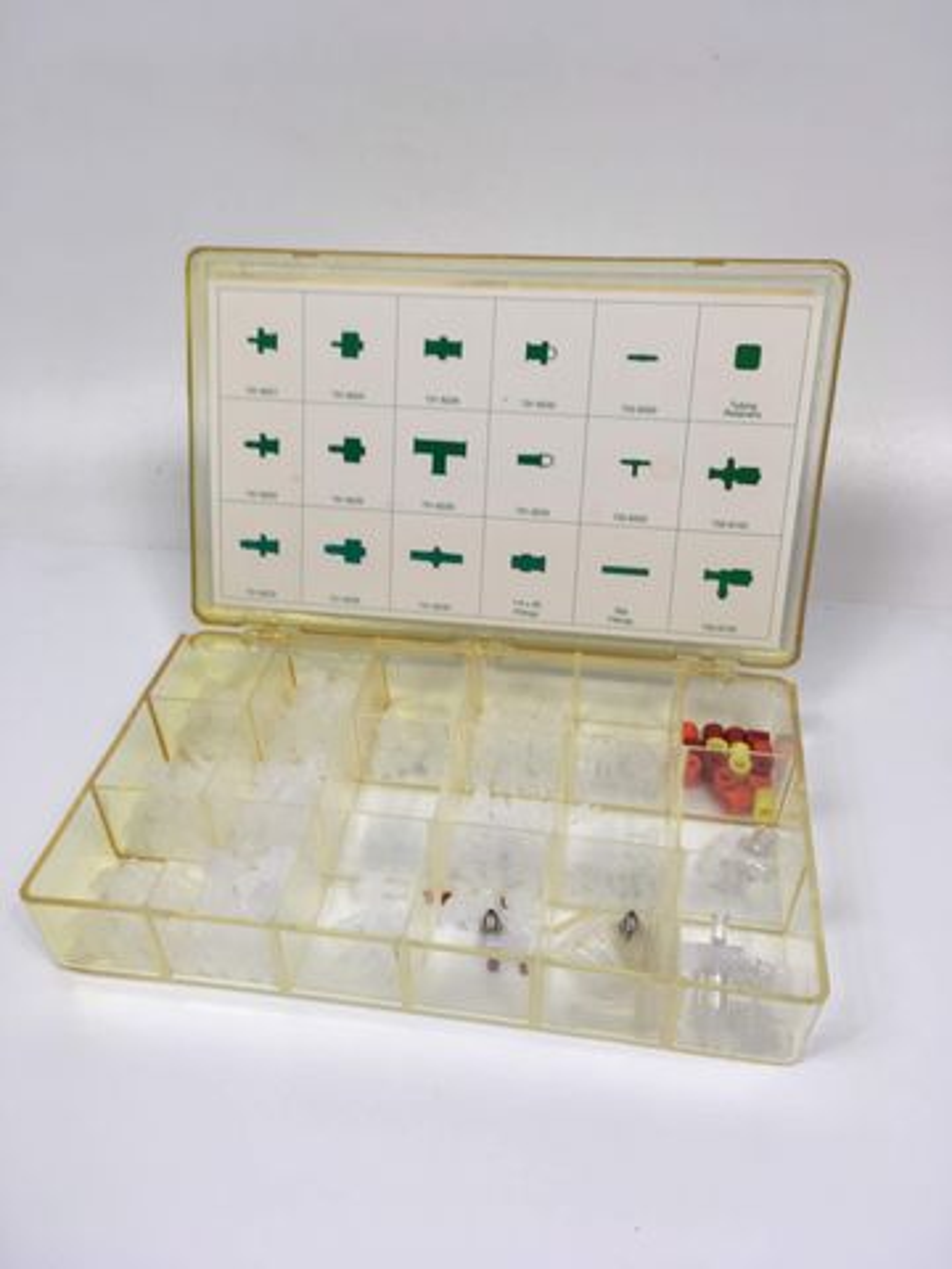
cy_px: 634
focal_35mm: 29
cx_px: 476
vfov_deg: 61.7
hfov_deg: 48.2
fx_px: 1063
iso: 32
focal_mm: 4.15
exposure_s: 1/100
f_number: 2.2
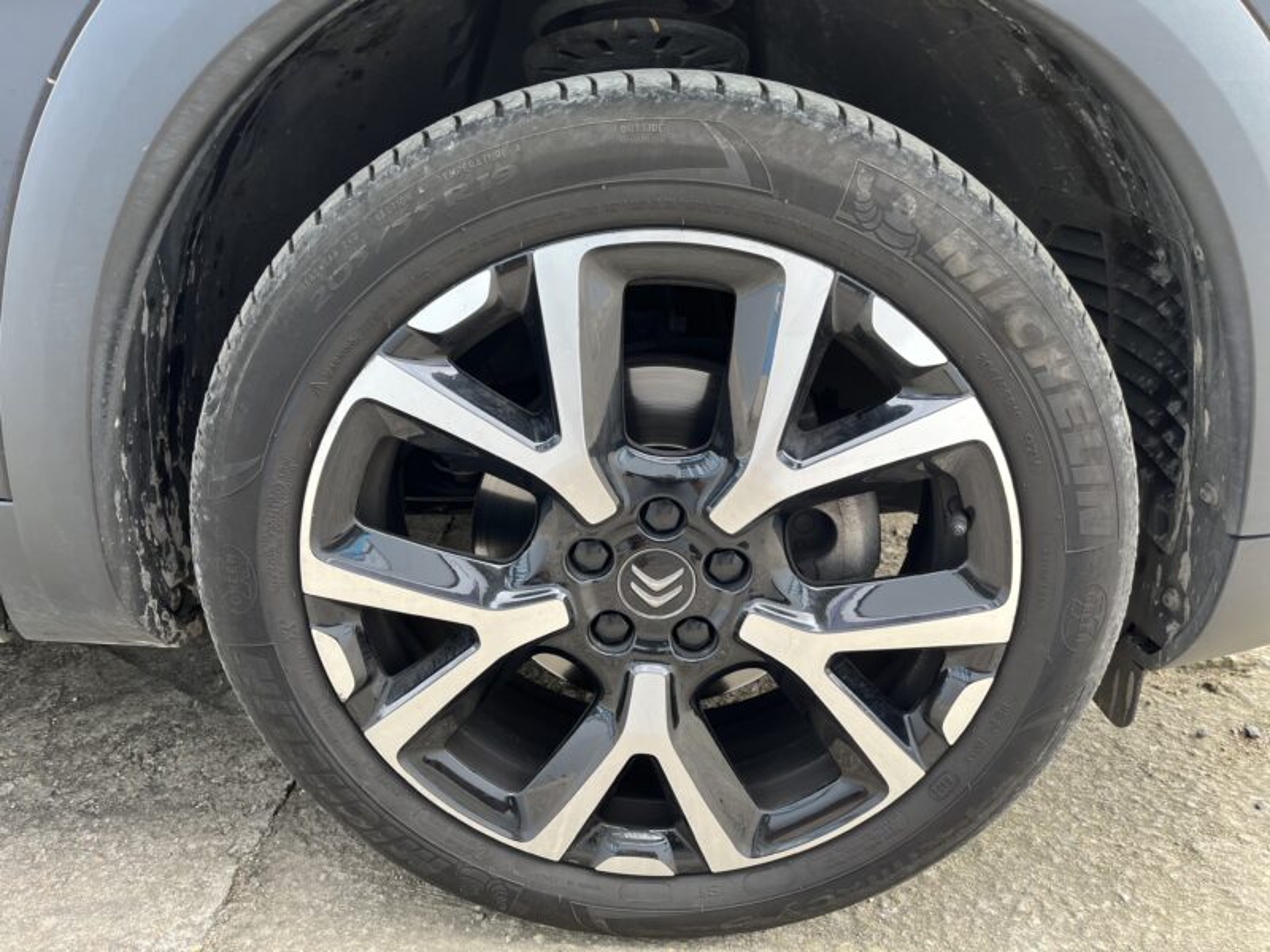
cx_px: 635
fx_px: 954
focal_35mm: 26
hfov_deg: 67.3
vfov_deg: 53.1
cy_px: 476
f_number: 1.6
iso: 40
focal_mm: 5.1
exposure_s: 1/121
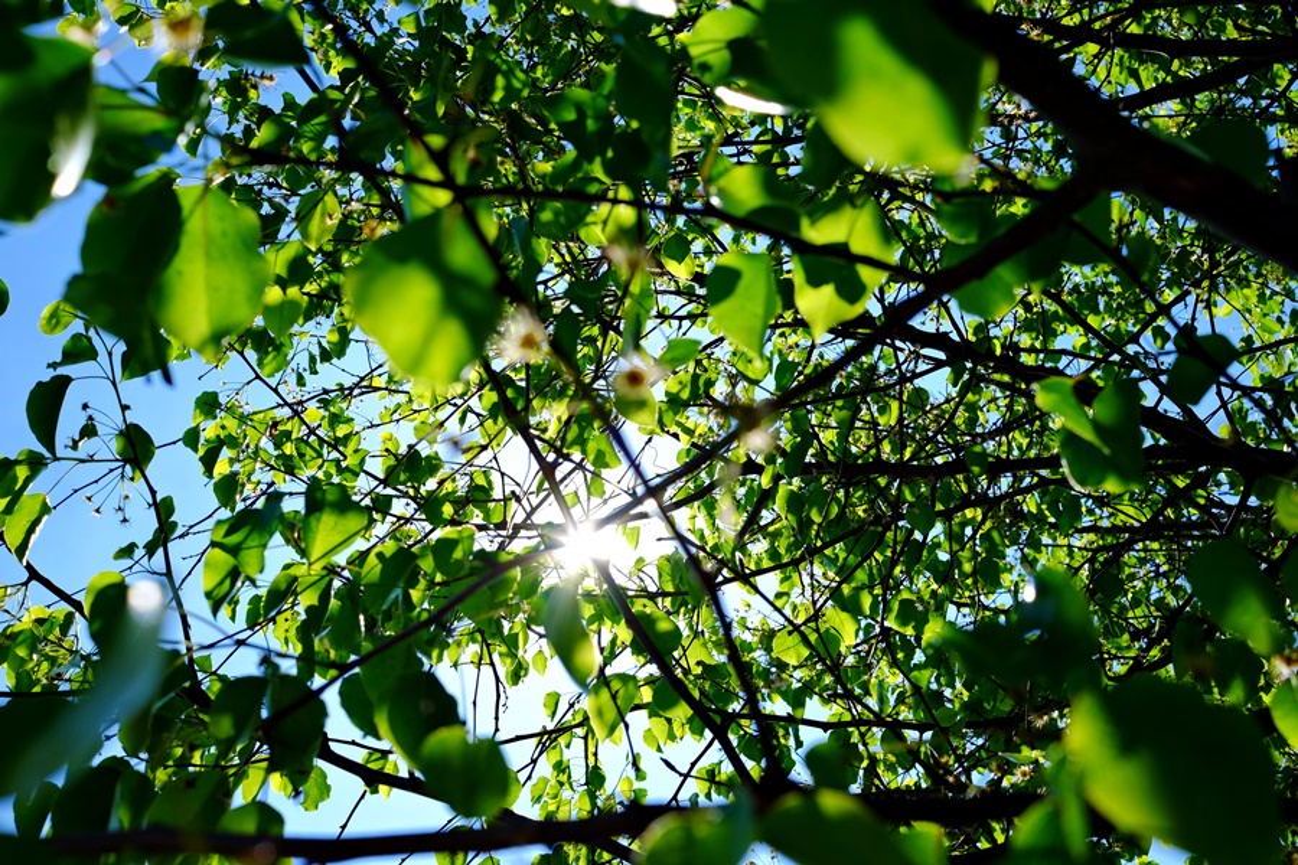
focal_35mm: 41
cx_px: 649
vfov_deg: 32.6
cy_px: 432
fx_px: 1478
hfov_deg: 47.4
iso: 200
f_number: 8
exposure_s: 1/450
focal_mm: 27
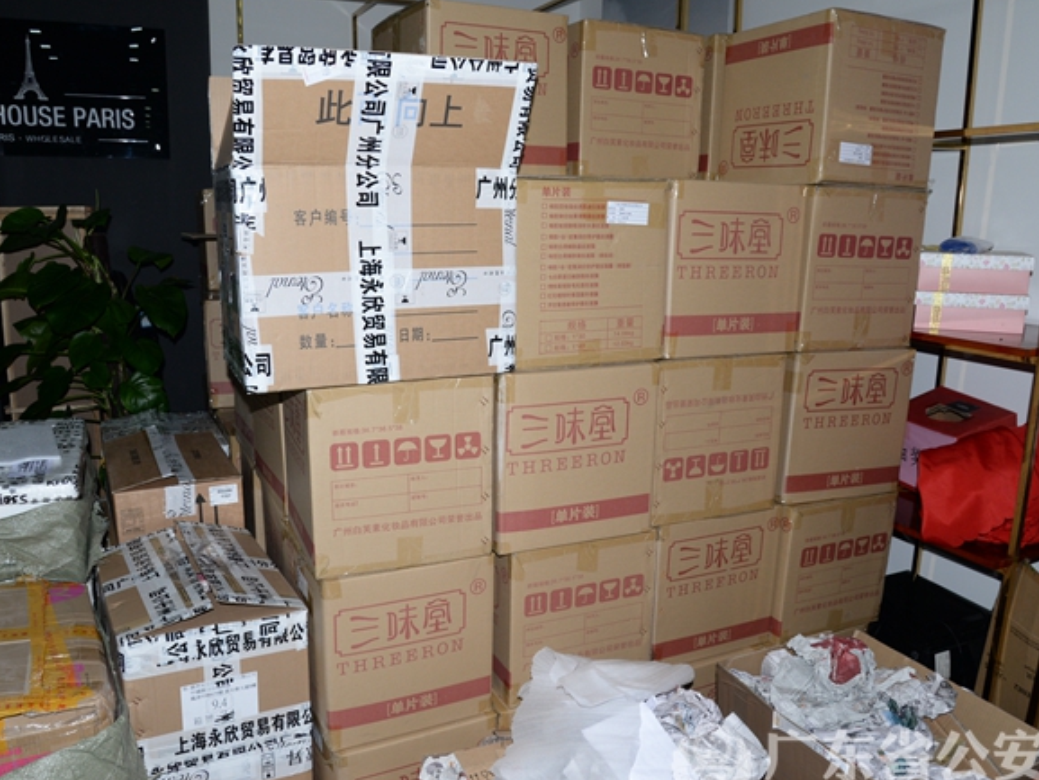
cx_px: 488
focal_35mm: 28
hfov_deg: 63.4
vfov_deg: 49.8
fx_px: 841
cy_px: 404
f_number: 8
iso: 1000
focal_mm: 24
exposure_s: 1/60
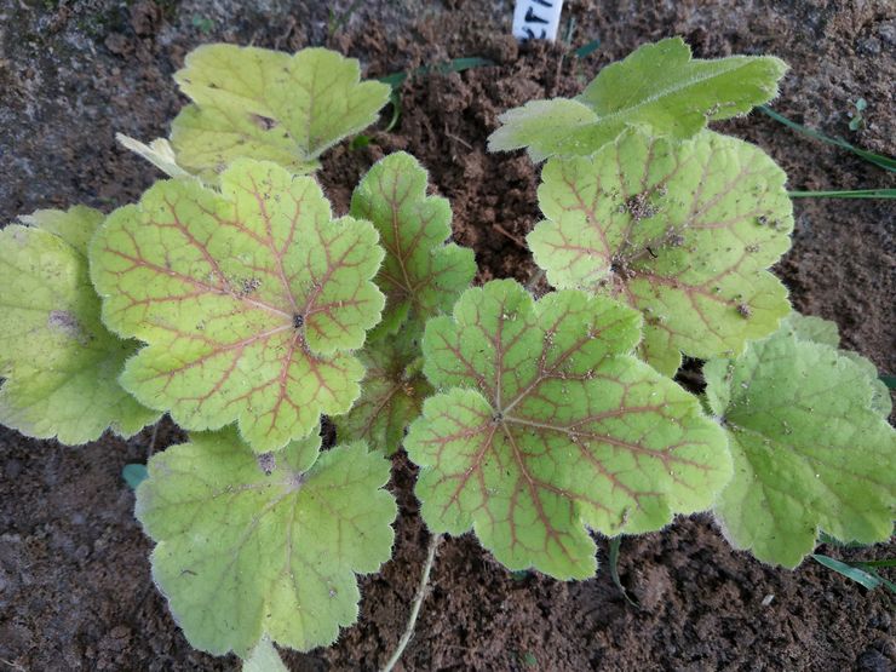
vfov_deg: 56.8
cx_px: 448
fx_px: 621
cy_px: 336
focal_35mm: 24
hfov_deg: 71.6
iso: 200
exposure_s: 1/33
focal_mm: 3.94
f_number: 1.9
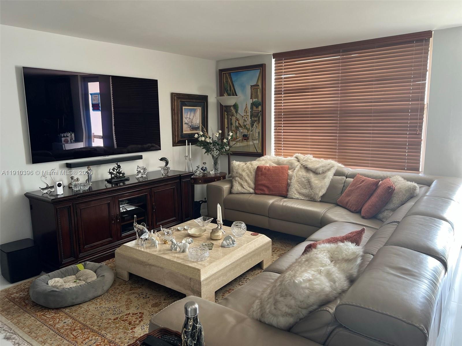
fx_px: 347
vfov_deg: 53.1
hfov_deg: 67.3
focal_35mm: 26
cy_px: 173
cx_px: 231
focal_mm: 5.7
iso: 80
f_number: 1.5
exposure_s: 1/121
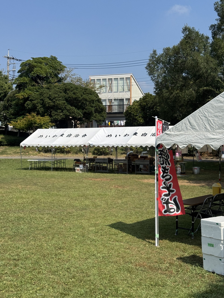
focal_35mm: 48
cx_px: 112
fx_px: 414
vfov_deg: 39.7
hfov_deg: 30.3
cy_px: 149
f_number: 1.78
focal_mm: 6.76
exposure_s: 1/4975
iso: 64
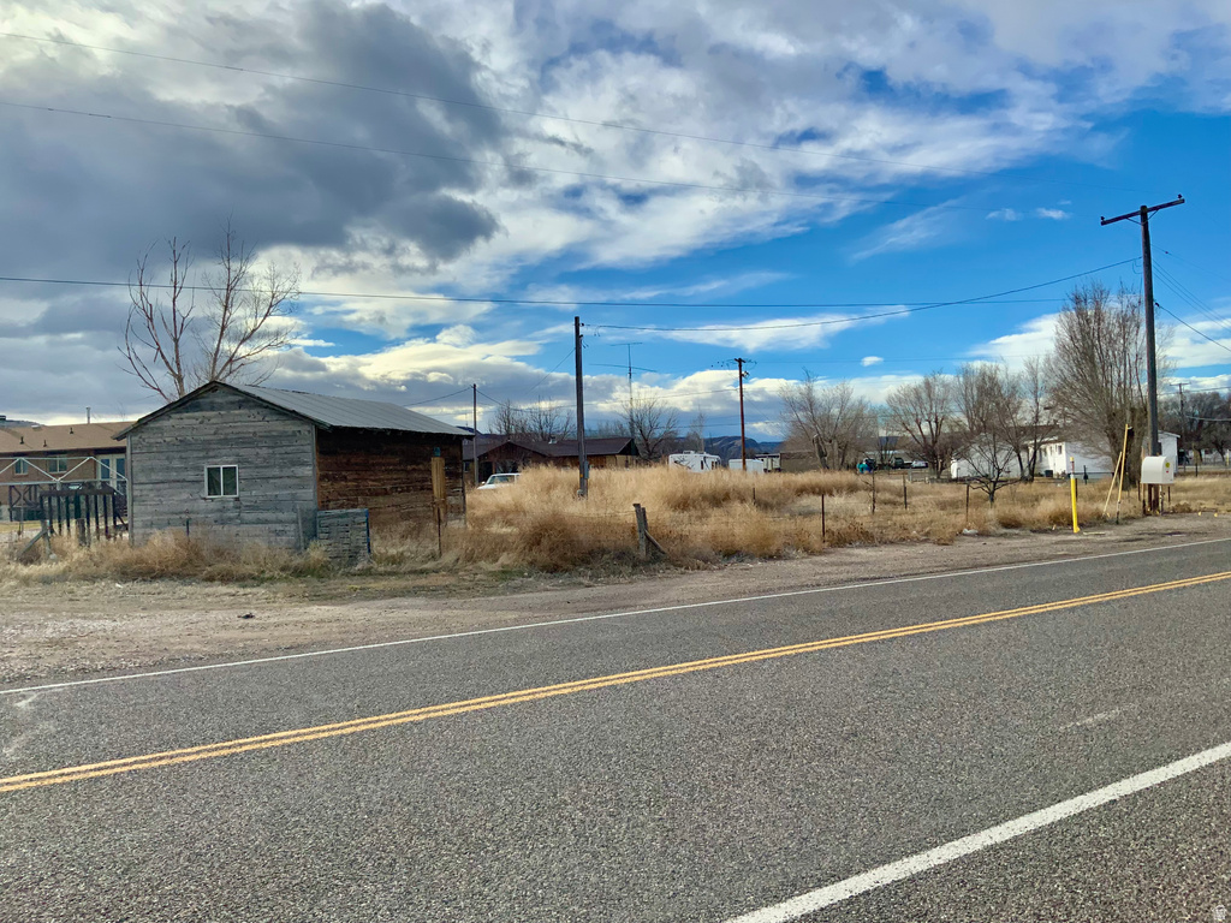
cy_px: 462
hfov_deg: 61.7
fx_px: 1031
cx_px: 616
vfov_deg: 48.2
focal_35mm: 29
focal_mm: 3
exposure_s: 1/2538
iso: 20
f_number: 1.8
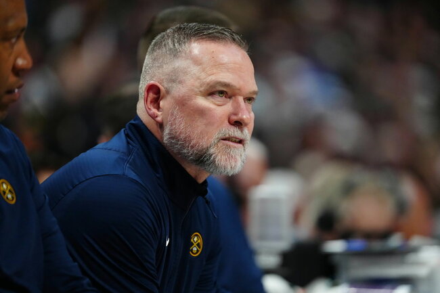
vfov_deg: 4.6
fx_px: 3666
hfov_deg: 6.9
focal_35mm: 300
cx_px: 220
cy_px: 146
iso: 5000
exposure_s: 1/2000
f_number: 2.8
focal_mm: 300
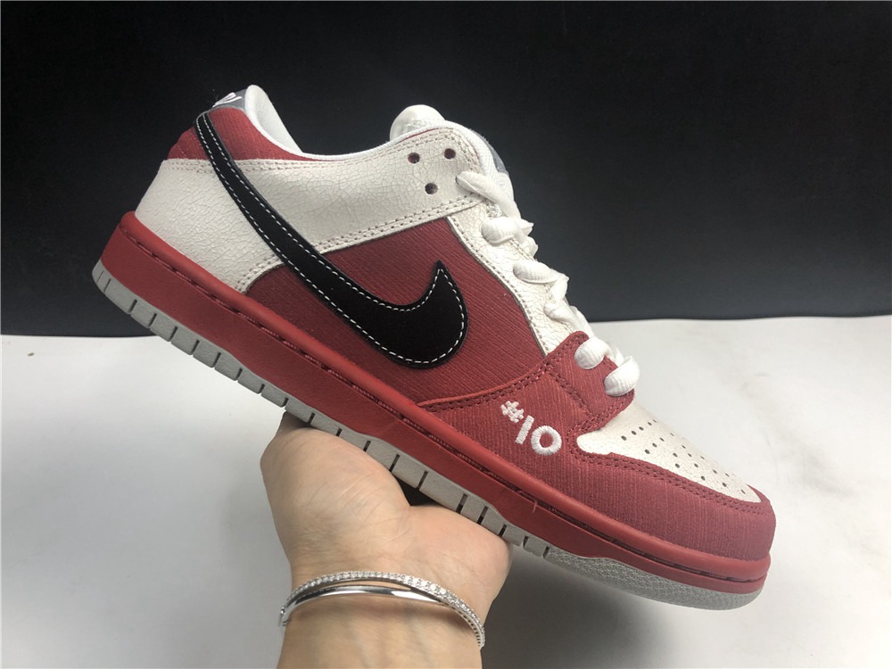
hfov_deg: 63.4
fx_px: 722
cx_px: 446
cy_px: 334
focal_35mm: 28
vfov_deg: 49.7
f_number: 1.8
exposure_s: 1/33
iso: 25
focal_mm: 4
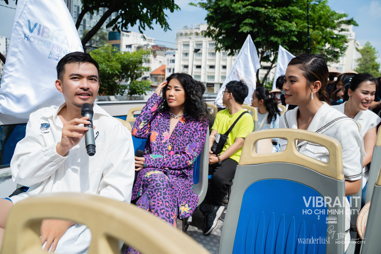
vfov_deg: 44.9
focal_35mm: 29
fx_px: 307
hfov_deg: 63.7
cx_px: 190
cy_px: 127
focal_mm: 29
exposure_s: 1/1000
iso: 160
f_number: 5
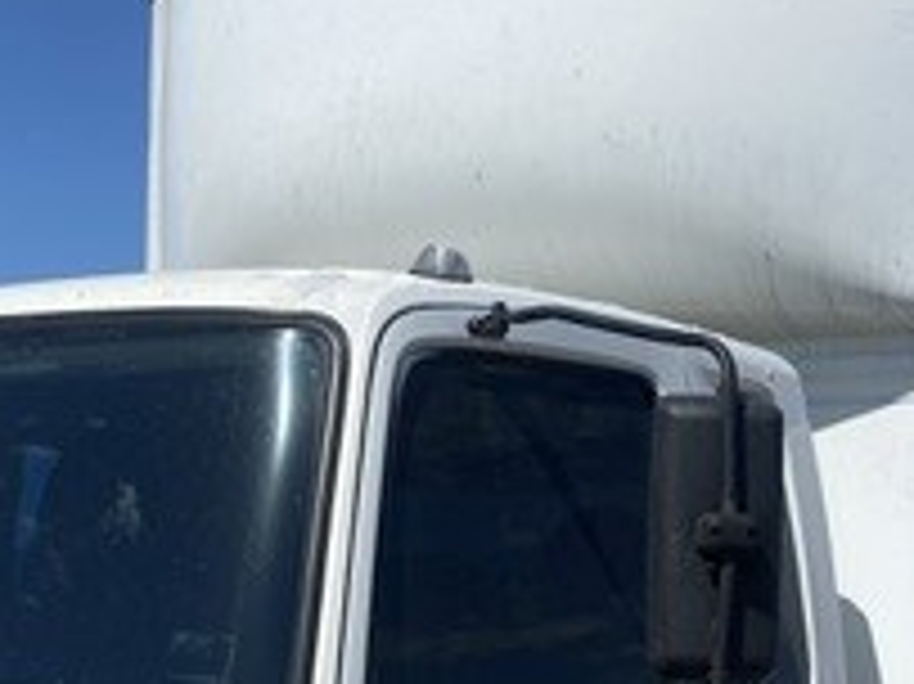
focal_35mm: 82
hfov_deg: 23.8
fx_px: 2164
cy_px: 765
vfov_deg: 17.3
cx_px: 567
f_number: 1.8
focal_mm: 4.25
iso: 32
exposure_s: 1/5495
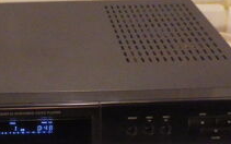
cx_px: 32
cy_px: 61
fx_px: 592
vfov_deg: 13.9
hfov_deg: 21.7
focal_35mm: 94
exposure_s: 1/20
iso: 800
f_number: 4
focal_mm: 7
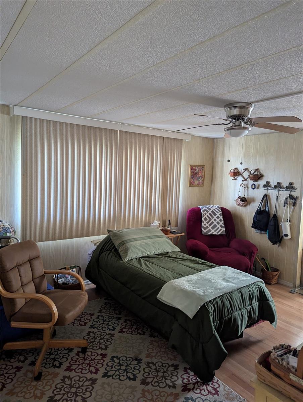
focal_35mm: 24
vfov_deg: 71.5
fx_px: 280
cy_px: 201
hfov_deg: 56.9
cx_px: 152
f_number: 1.85
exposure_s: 1/77.8
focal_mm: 6.81
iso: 988
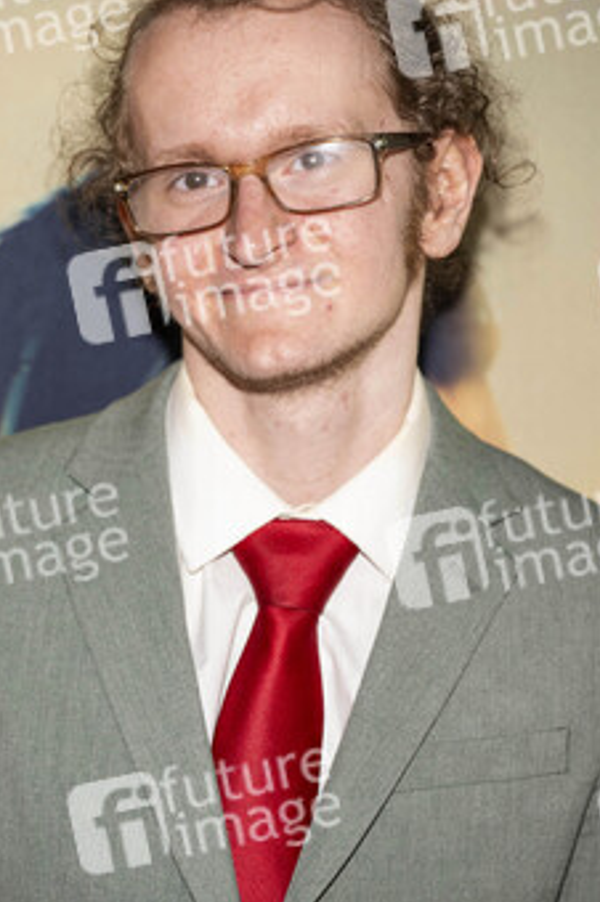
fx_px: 3532
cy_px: 414
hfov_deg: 9.7
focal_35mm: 141
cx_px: 281
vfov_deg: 14.6
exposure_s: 1/200
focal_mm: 120
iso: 800
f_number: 4.5
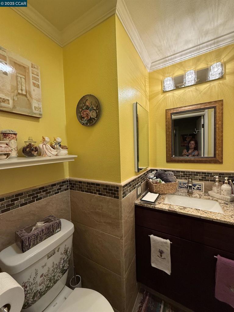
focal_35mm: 14
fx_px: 126
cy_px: 156
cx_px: 117
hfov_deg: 85.7
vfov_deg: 102.1
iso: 250
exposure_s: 1/120
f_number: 2.2
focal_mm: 2.22
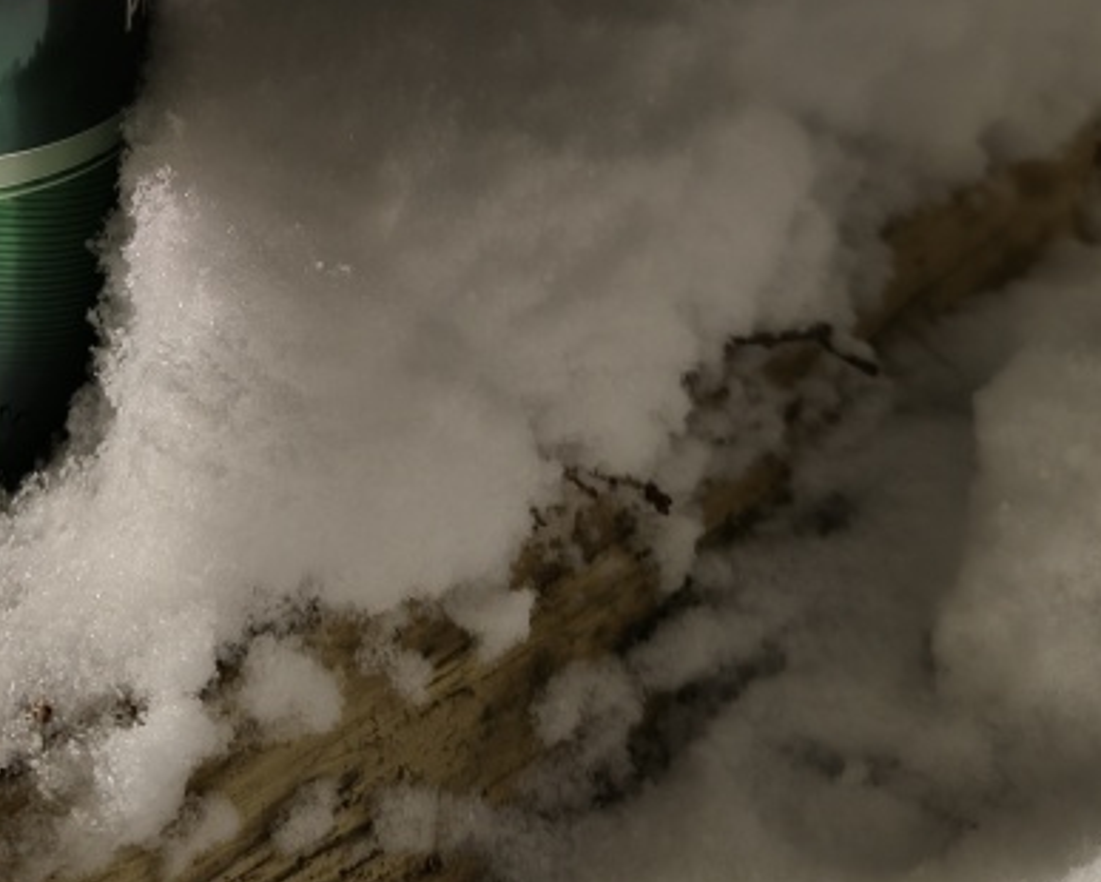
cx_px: 293
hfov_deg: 30.0
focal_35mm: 62
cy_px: -80
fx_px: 2021
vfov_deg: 23.2
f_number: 1.9
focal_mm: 6.92
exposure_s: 1/50
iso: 800
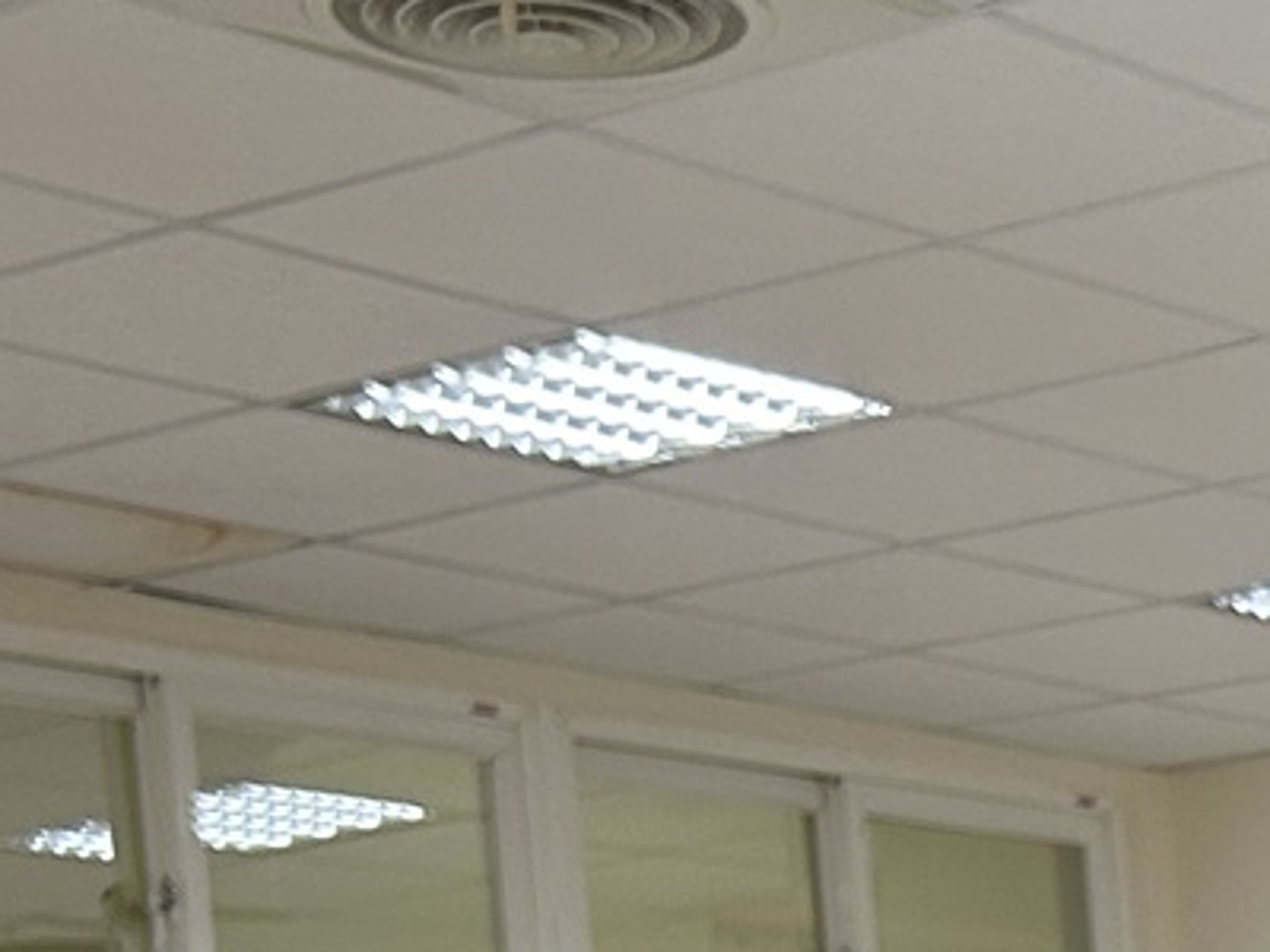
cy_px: 2072
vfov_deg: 10.2
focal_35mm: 131
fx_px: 4806
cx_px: 2019
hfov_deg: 13.9
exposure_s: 1/120
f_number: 1.5
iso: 80
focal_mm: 5.7
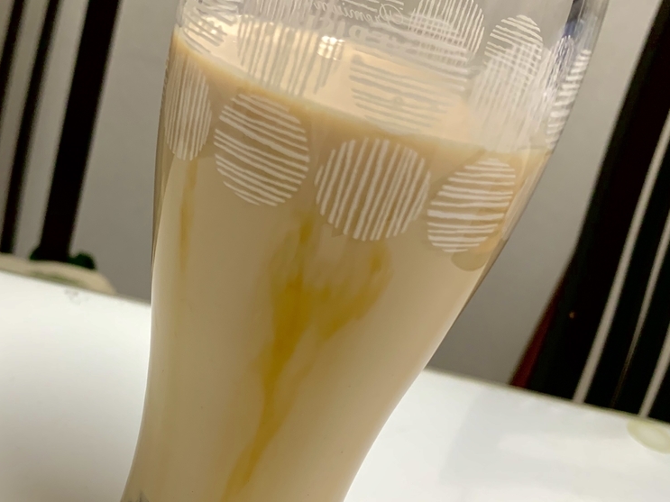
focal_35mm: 42
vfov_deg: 34.2
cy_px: 303
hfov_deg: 44.5
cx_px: 264
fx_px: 813
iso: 100
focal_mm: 4.25
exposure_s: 1/52
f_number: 1.8
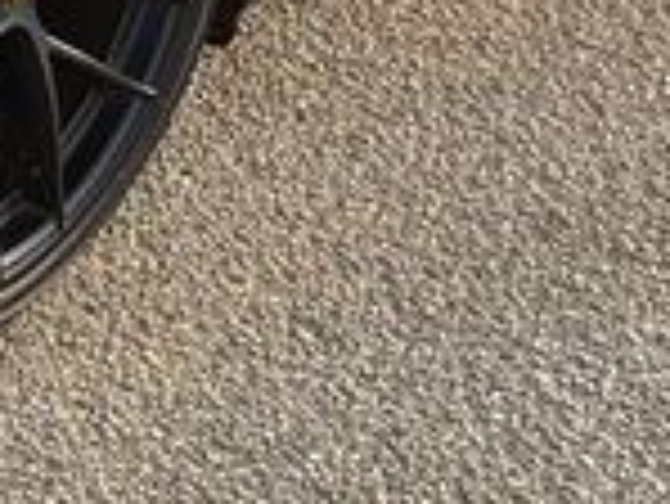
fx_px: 2596
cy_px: -392
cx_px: -535
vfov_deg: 10.5
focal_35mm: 134
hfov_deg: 13.3
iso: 50
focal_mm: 5.1
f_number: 1.6
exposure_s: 1/307
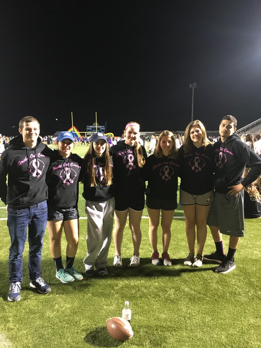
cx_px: 130
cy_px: 174
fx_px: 292
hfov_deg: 48.2
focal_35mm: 29
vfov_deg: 61.7
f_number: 2.2
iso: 200
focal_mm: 4.15
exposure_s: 1/15
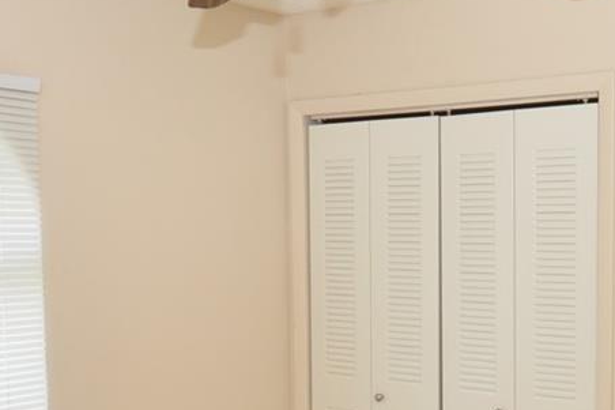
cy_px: 300
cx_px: 456
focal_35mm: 53
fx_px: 905
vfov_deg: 25.2
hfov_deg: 36.7
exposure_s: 1/100
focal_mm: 10
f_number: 5
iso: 400
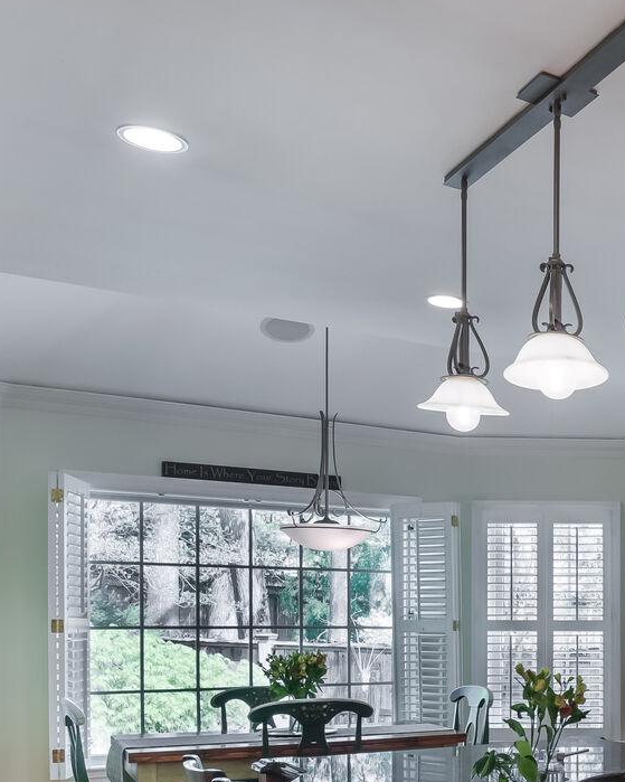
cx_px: 835
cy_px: 666
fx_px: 1018
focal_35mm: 44
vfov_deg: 39.7
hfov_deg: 27.7
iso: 400
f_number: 8
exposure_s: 1/4
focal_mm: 16
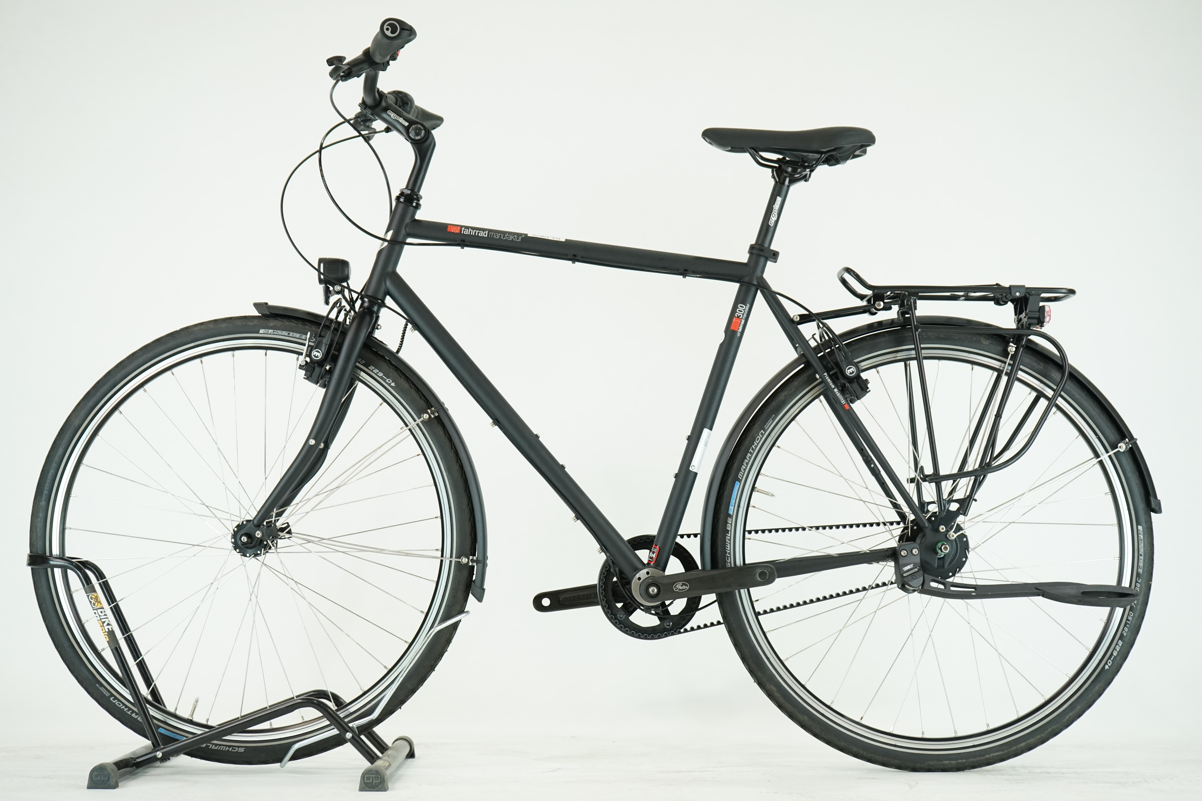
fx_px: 1736
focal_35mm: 52
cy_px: 400
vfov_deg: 26.0
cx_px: 601
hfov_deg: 38.2
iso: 1600
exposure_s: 1/200
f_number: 5.6
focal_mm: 52
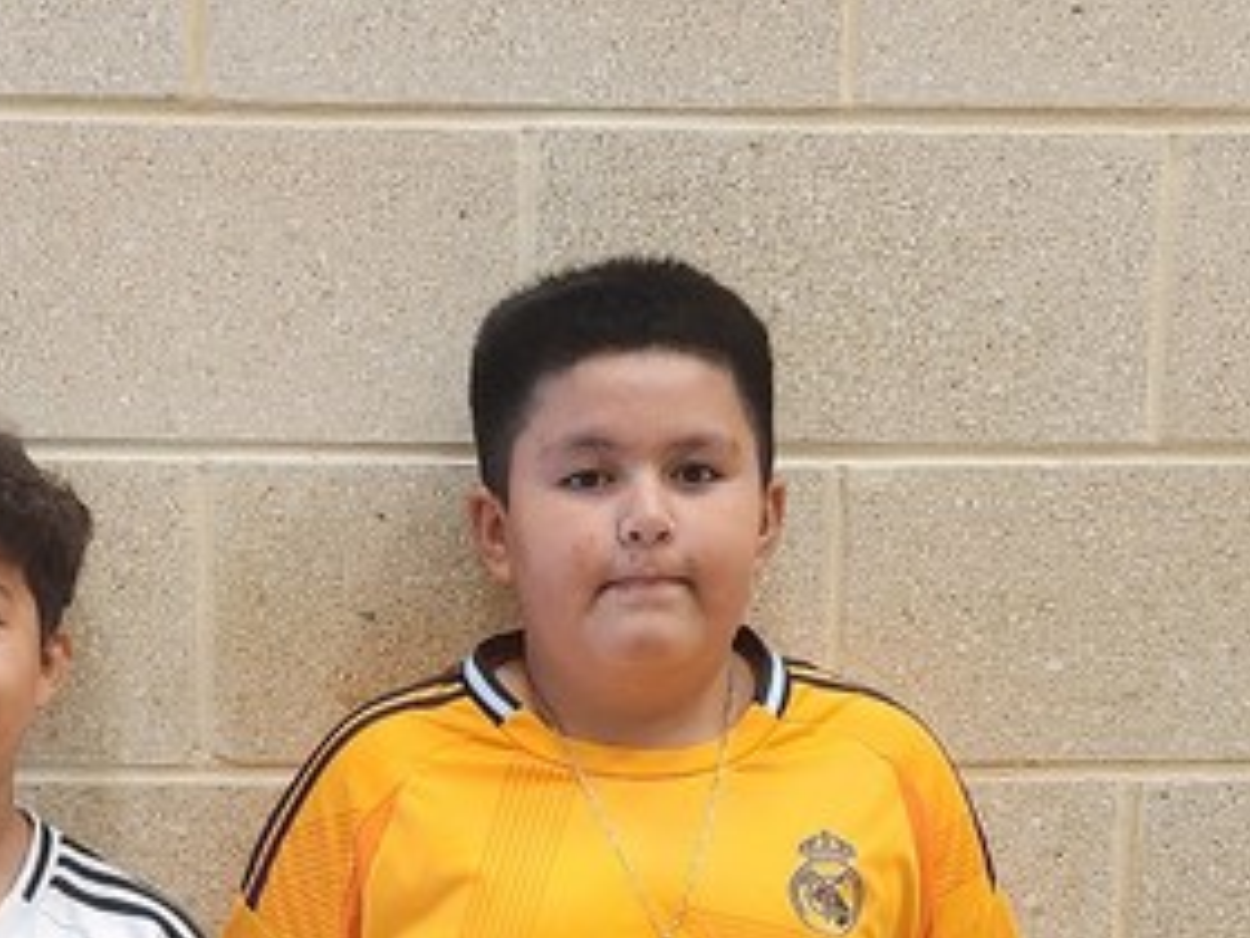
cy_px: 1085
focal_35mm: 84
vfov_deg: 16.9
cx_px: 286
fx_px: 3033
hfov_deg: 23.0
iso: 640
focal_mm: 5.4
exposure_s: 1/120
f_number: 1.8
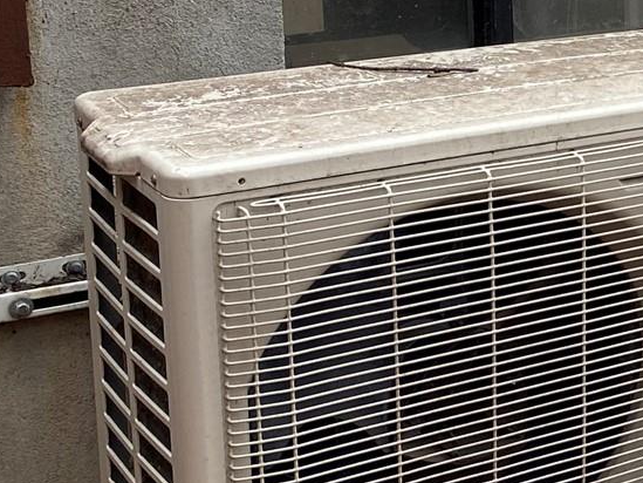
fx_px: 1802
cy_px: 123
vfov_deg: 15.2
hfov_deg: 17.1
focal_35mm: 97
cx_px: 1108
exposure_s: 1/122
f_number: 1.8
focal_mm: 4.25
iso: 32
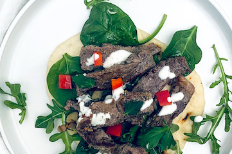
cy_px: 88
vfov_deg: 26.9
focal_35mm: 50
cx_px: 122
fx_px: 322
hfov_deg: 39.6
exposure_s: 1/60
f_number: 1.8
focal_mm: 4.25
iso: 125
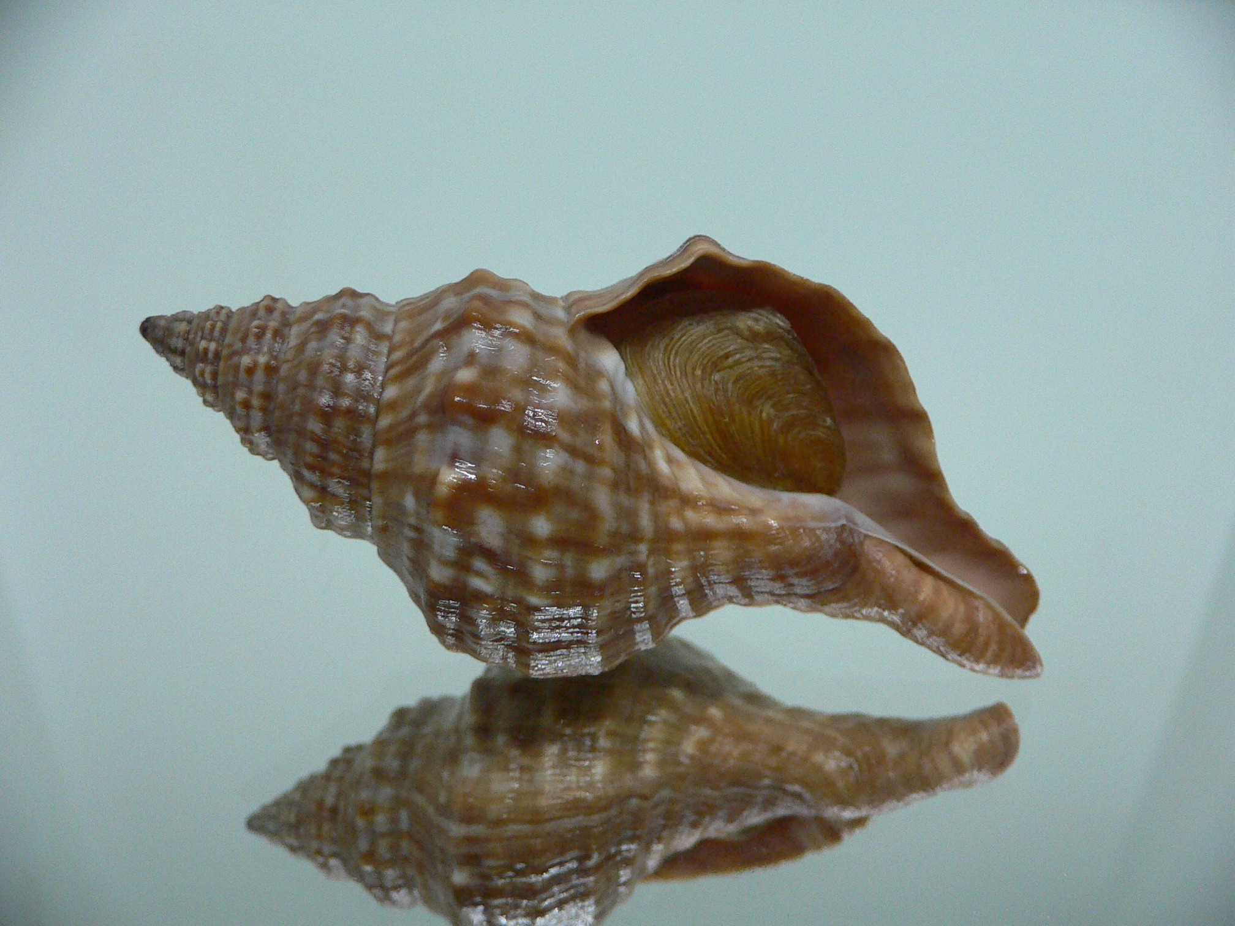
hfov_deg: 52.6
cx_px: 618
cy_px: 463
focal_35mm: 35
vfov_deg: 40.7
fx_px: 1249
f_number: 2.8
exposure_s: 1/50
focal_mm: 4.6
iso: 200
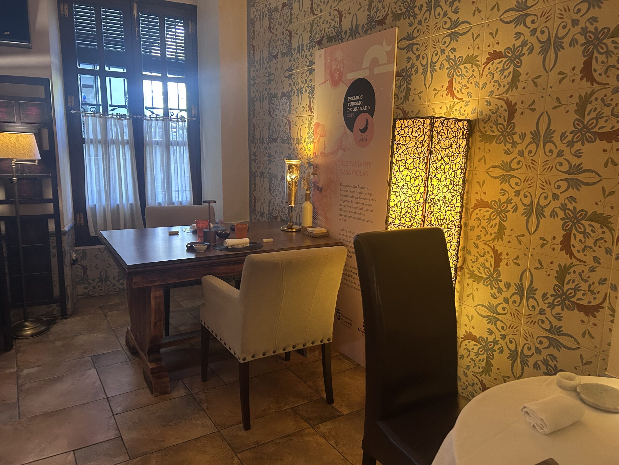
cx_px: 310
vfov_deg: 53.1
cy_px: 232
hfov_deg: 67.3
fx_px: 465
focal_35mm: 26
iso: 250
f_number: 1.5
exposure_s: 1/50
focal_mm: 5.7
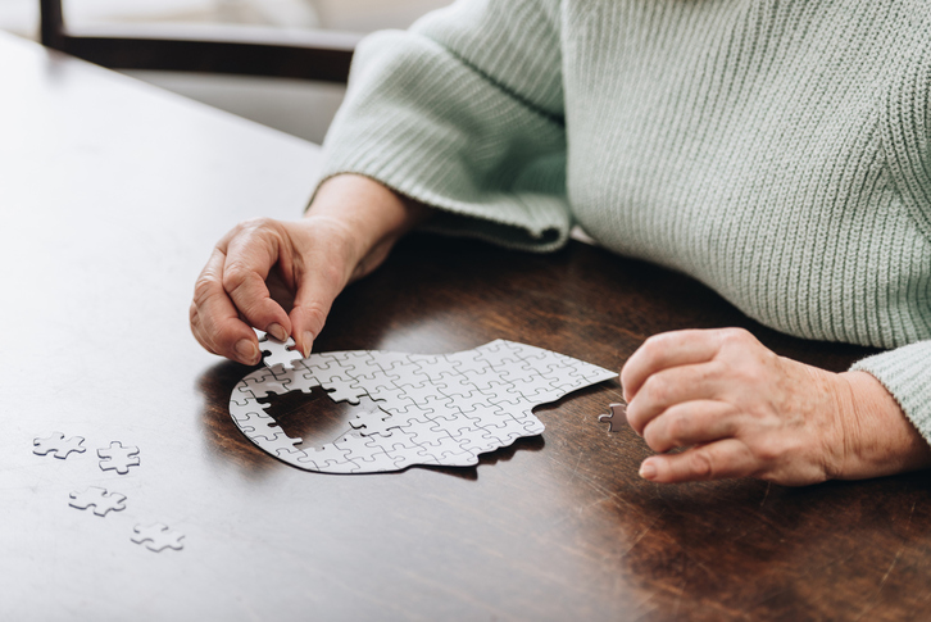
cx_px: 466
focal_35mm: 100
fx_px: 2588
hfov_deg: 20.4
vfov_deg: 13.7
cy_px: 311
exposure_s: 1/200
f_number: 2.8
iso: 100
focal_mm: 100
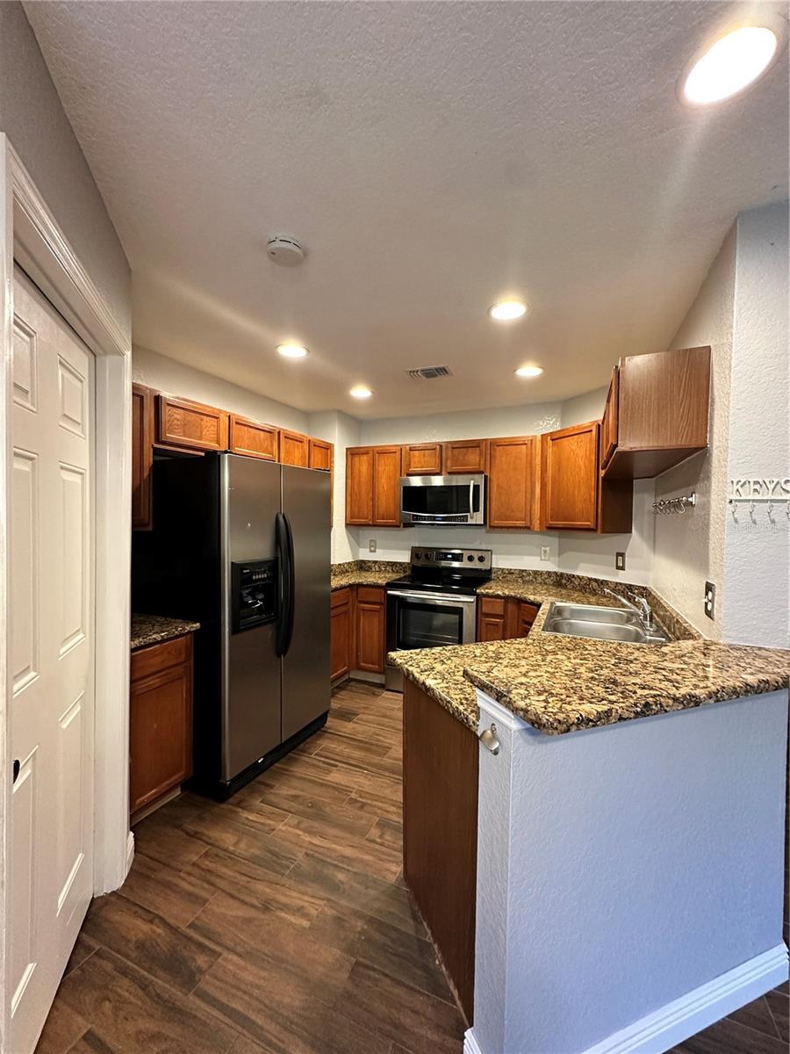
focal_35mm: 14
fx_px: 426
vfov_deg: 102.1
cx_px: 395
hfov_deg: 85.7
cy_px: 527
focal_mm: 2.22
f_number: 2.2
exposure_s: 1/60
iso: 500
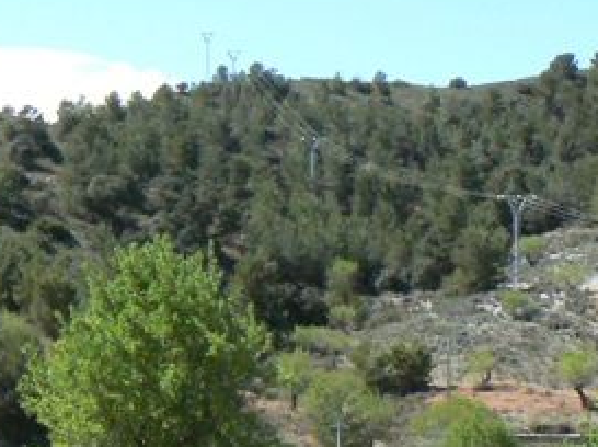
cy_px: 370
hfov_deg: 20.7
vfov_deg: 15.7
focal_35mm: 93
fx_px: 1604
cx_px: 73
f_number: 8
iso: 400
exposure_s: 1/500
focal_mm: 6
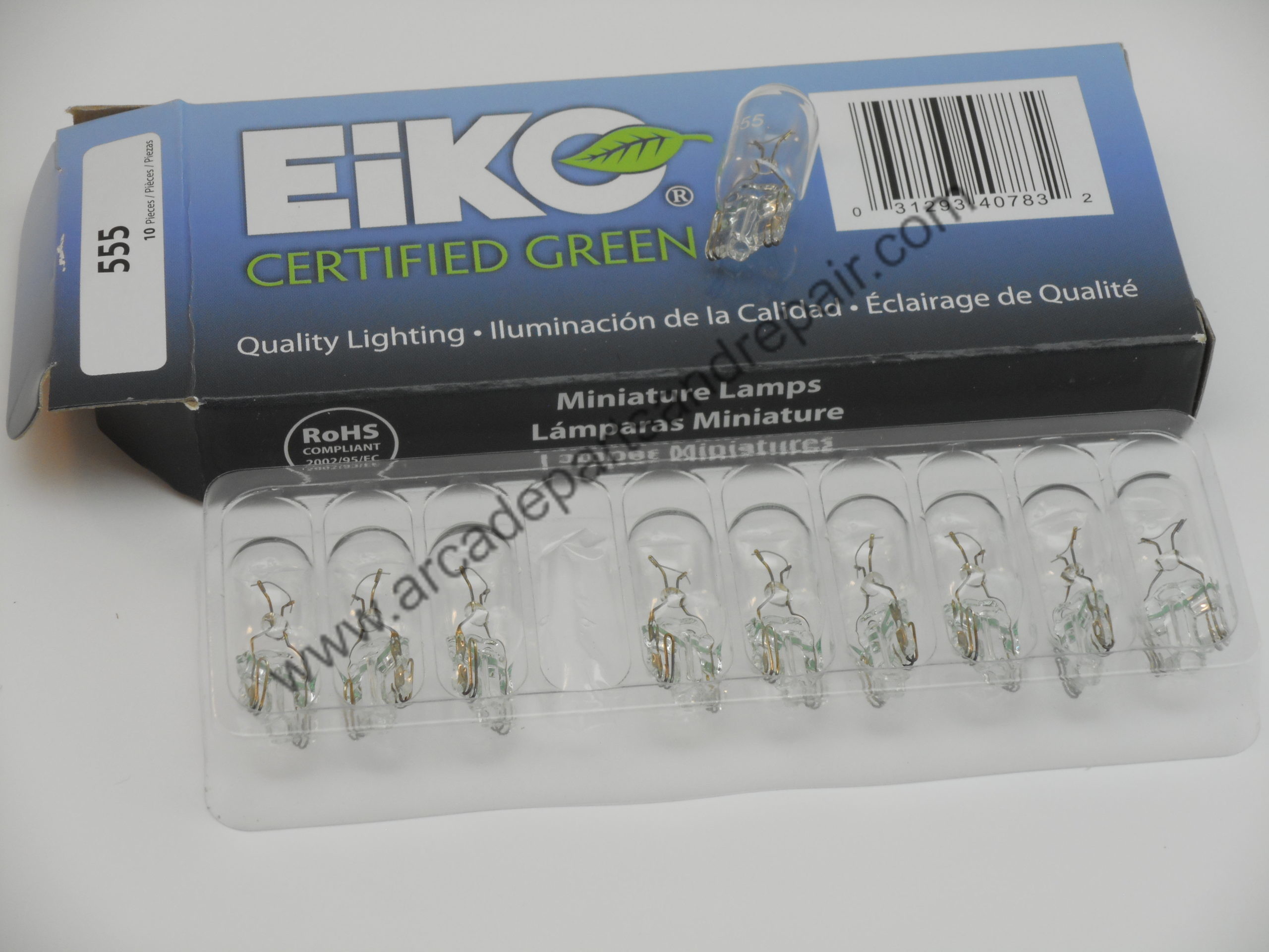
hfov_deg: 19.3
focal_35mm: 102
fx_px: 3739
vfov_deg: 14.5
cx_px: 634
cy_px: 476
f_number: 5.8
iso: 160
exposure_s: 1/60
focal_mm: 18.2
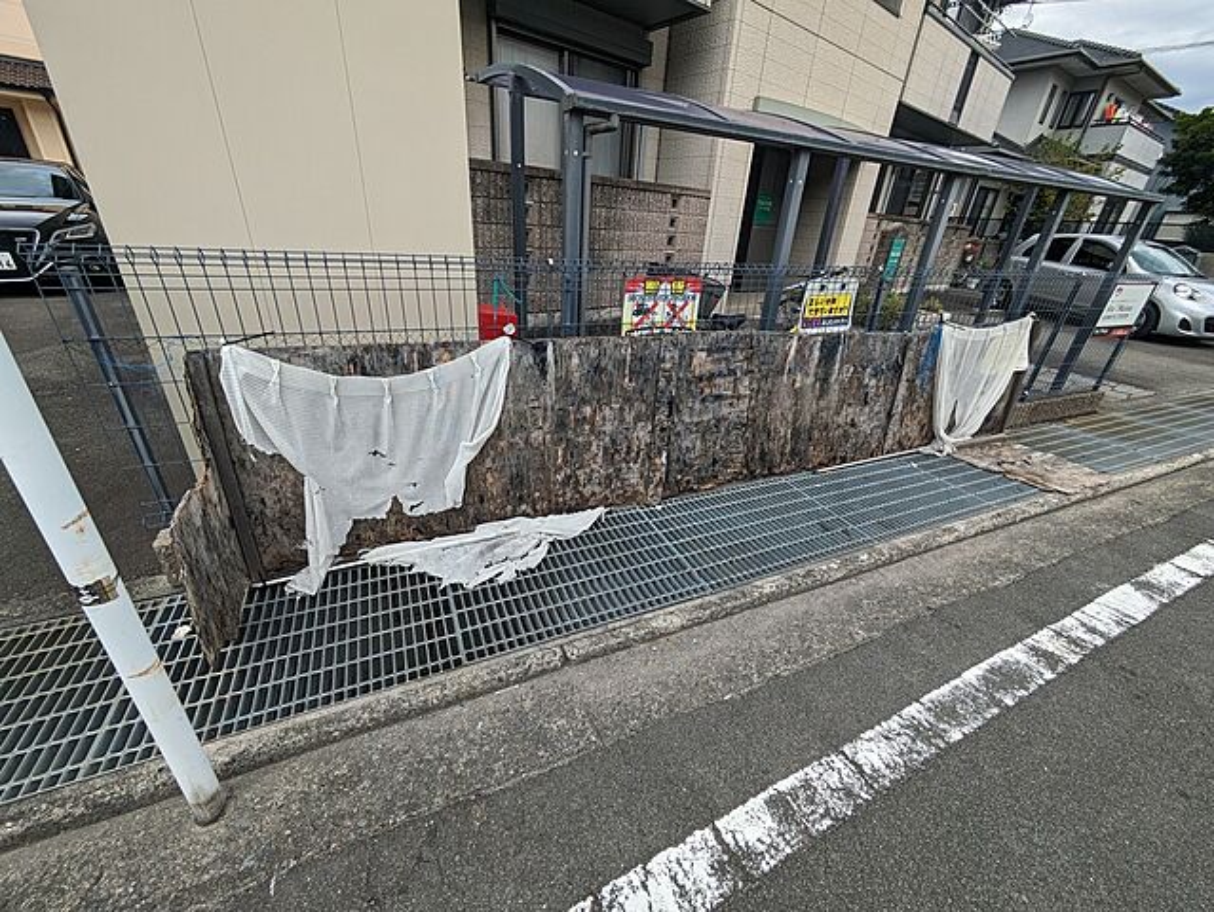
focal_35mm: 14
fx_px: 491
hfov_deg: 102.0
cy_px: 456
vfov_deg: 85.7
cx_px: 607
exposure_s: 1/1106
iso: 46
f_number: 2.2
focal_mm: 1.83
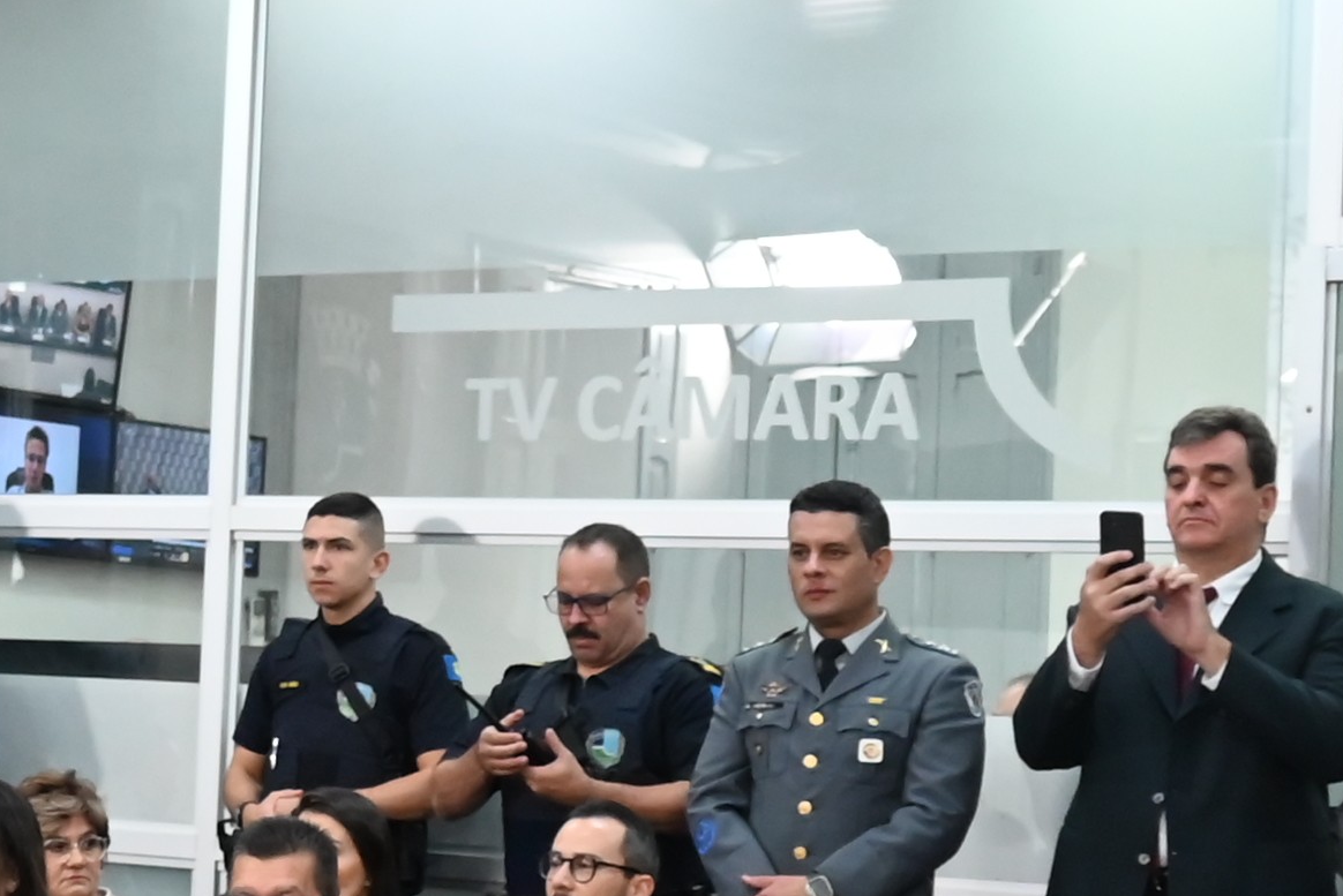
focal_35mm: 124
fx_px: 4627
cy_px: 487
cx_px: -450
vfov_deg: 11.1
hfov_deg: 15.6
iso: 2200
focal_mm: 24
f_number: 4
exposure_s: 1/125
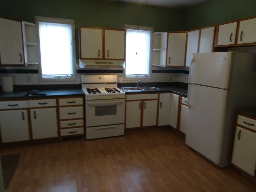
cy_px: 96
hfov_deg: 71.6
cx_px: 128
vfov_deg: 56.8
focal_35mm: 24
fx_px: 177
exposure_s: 1/30
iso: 250
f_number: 3.5
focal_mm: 4.1
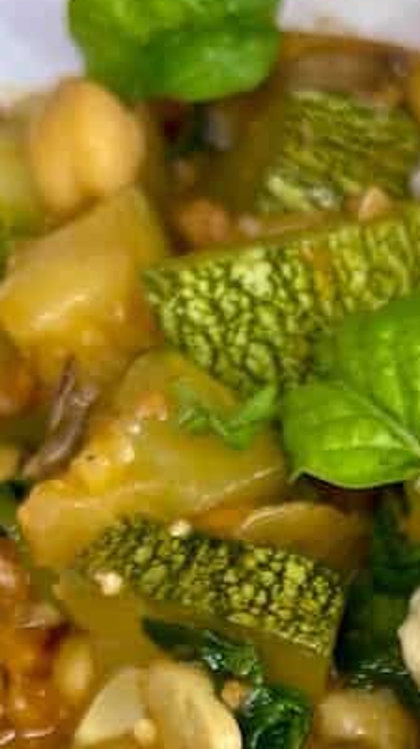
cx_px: 493
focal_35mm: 87
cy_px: 958
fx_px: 1726
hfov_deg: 13.5
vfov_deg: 22.1
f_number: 1.6
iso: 64
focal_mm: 5.1
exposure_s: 1/120
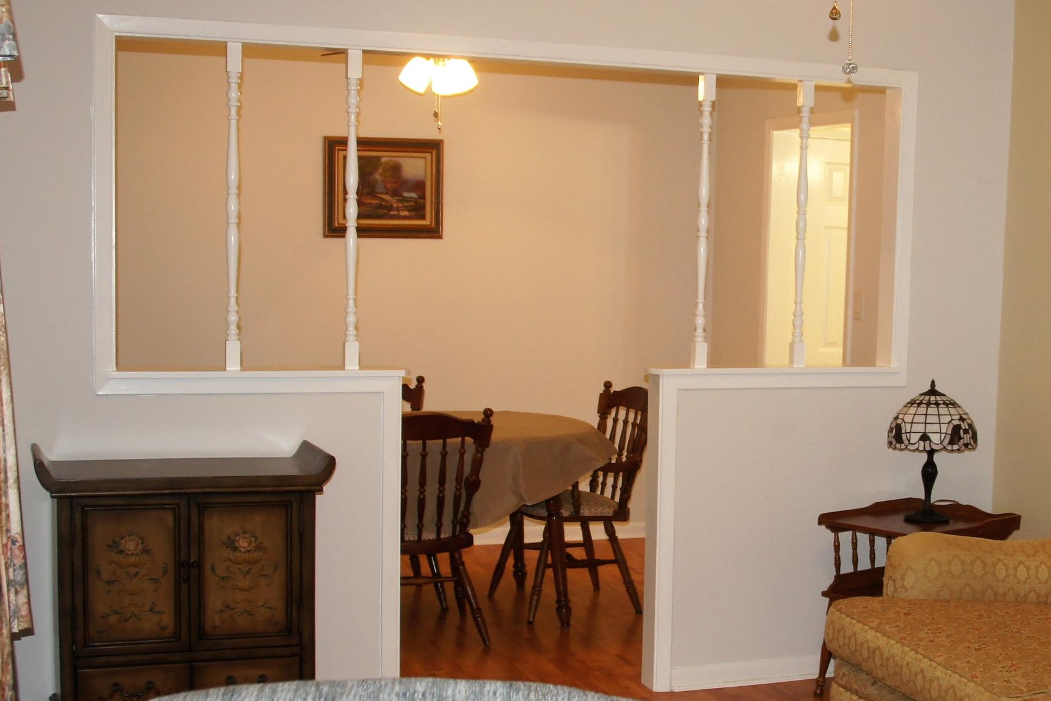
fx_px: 1547
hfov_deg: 37.3
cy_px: 394
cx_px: 668
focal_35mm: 53
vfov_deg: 25.5
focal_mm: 20
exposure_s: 1/60
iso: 320
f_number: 3.5
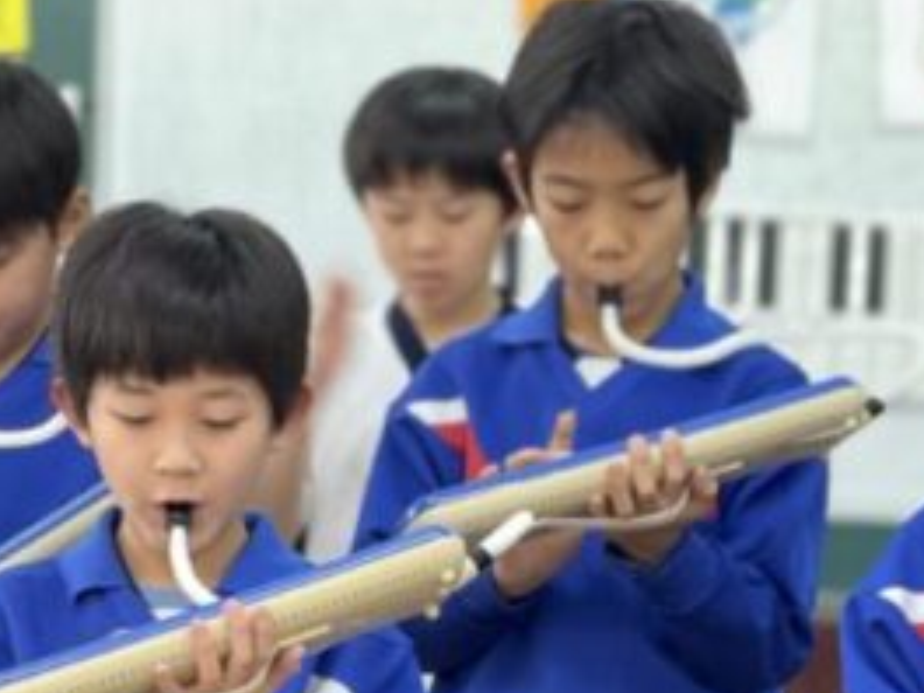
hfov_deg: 7.2
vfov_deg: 5.4
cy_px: 637
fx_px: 7287
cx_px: 679
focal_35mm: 273
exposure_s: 1/30
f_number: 2.8
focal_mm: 15.66
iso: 640
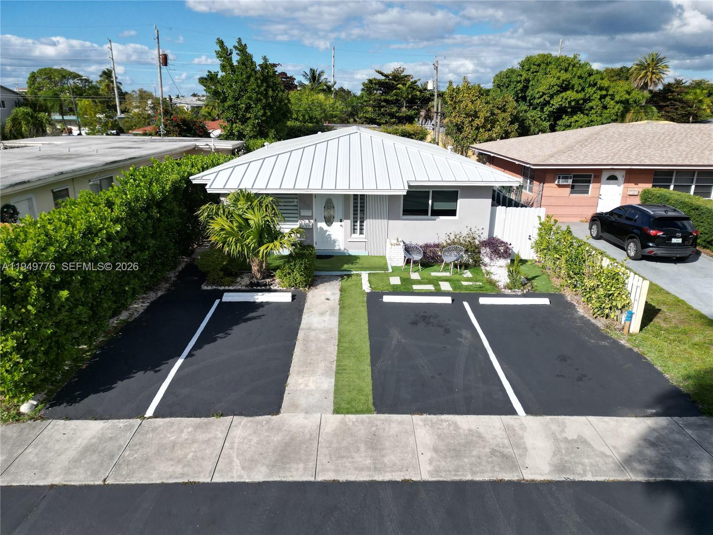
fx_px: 494
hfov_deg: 71.6
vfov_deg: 56.8
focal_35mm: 24
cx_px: 356
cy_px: 268
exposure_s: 1/4000
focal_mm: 6.72
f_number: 1.7
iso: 110
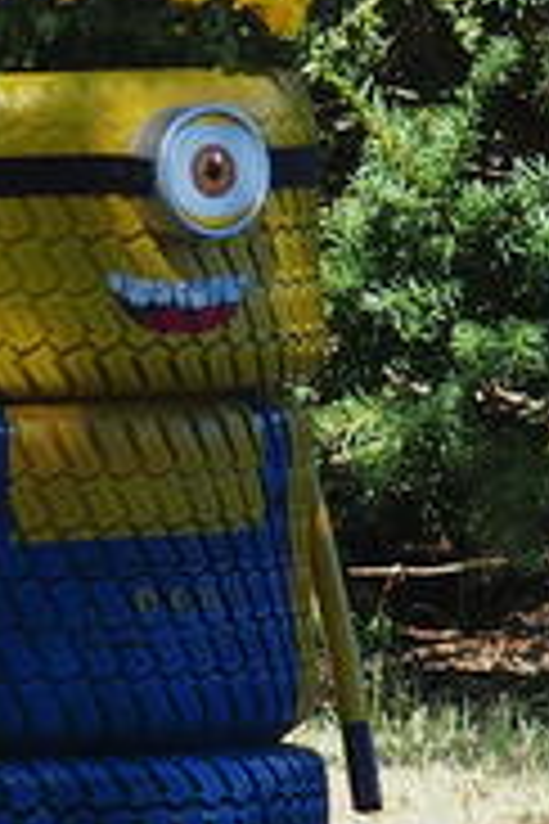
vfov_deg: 2.8
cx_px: 40
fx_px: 16835
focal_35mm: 736
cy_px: 180
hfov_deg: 1.9
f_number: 2.8
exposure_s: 1/400
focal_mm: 56.7
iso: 100
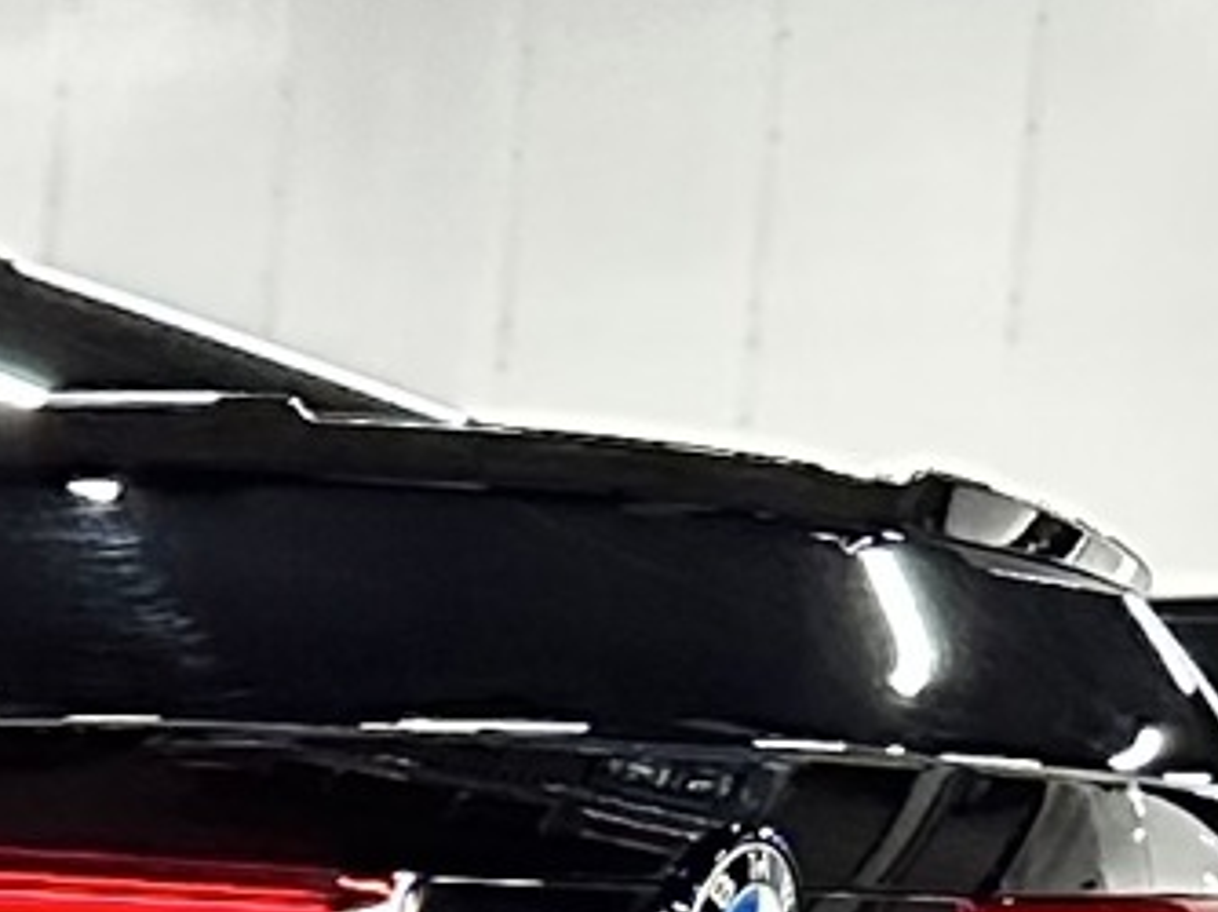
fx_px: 4852
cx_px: -1944
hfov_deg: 11.3
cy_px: 854
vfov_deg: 10.7
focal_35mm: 138
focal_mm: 6.86
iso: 800
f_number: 1.78
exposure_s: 1/60
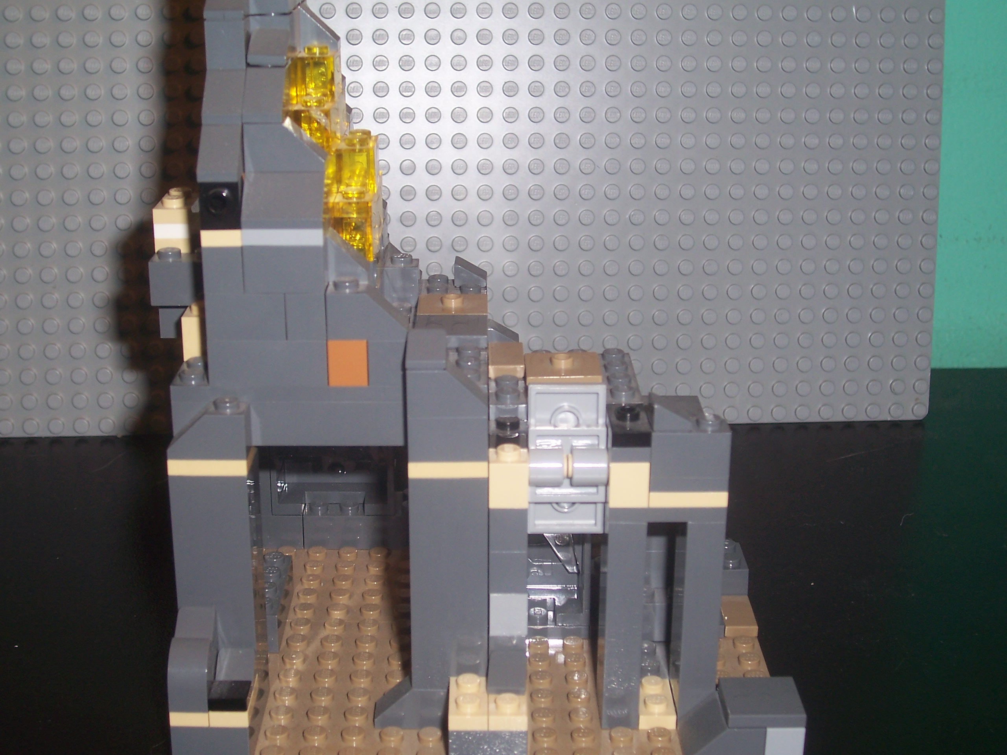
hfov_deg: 36.2
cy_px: 378
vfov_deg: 27.5
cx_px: 504
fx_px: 1542
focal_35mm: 53
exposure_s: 1/60
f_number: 3.4
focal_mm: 8.6
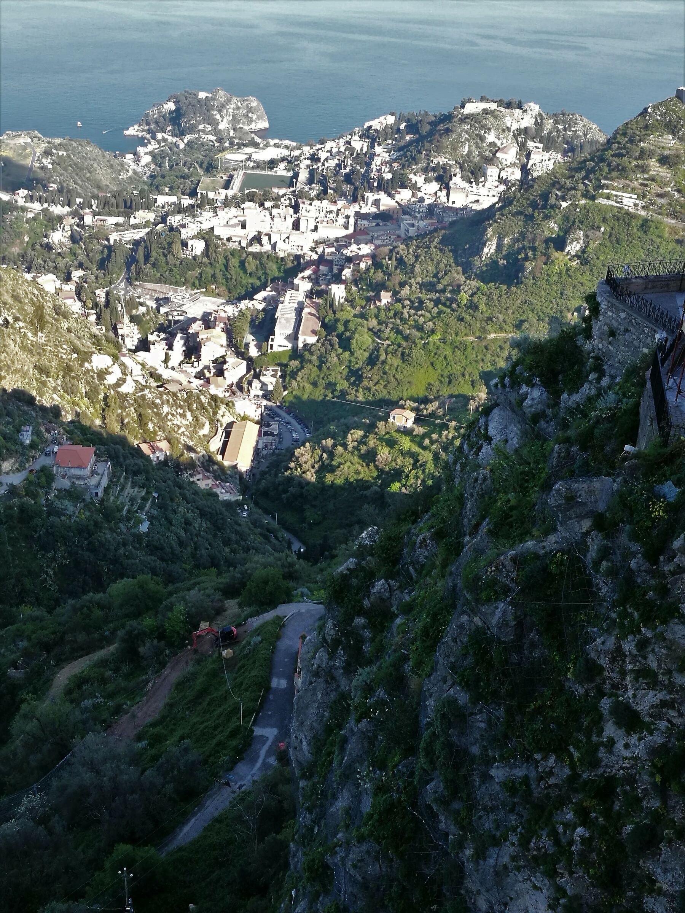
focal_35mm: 41
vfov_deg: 45.8
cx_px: 342
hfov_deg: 35.1
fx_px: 1082
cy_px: 456
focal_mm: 4.5
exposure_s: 1/303
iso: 50
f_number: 2.2
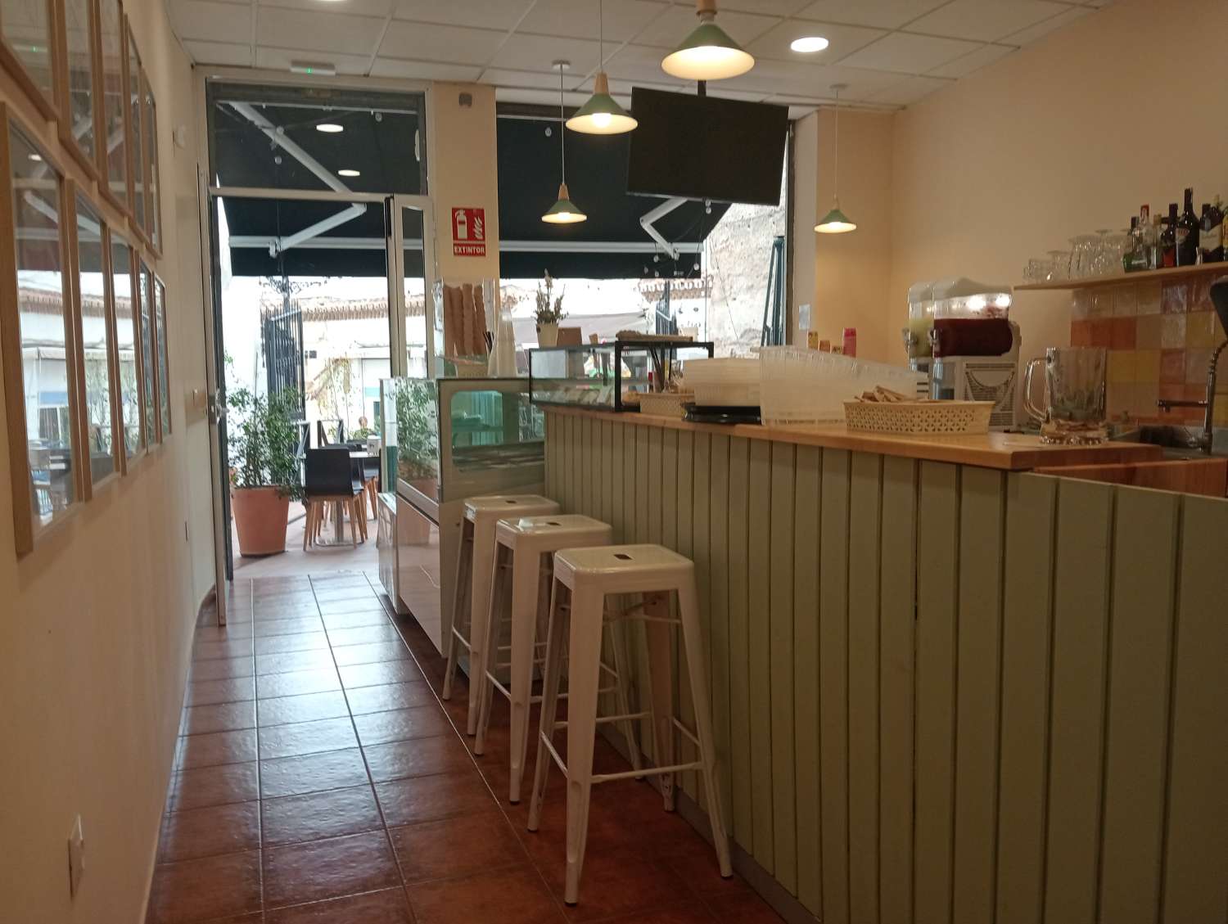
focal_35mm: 28
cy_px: 462
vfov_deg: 49.8
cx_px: 614
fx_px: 995
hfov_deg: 63.4
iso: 105
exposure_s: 1/50
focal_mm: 3.98
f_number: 1.8
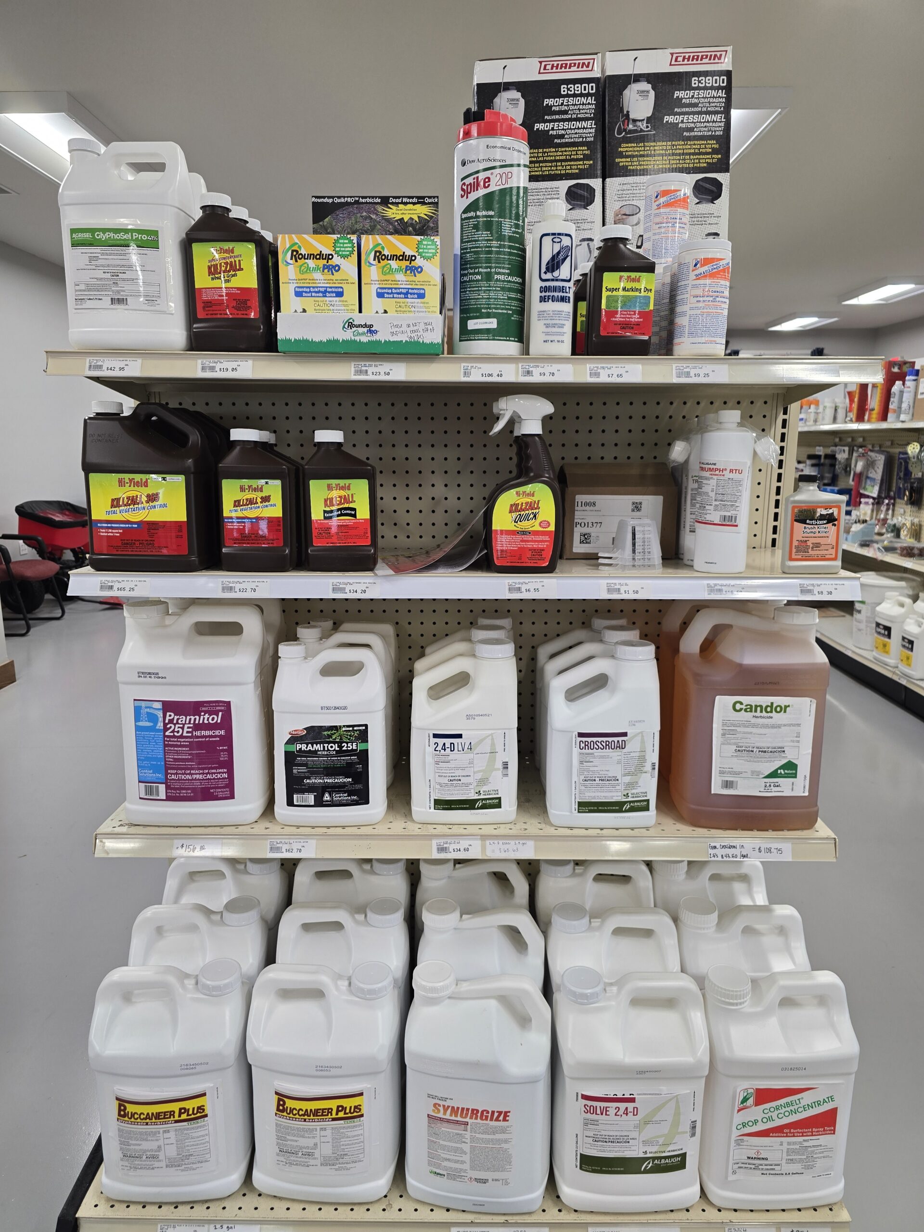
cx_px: 462
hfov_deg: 58.9
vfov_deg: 73.9
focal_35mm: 23
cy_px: 616
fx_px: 819
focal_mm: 6.3
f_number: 1.7
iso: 64
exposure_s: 1/50
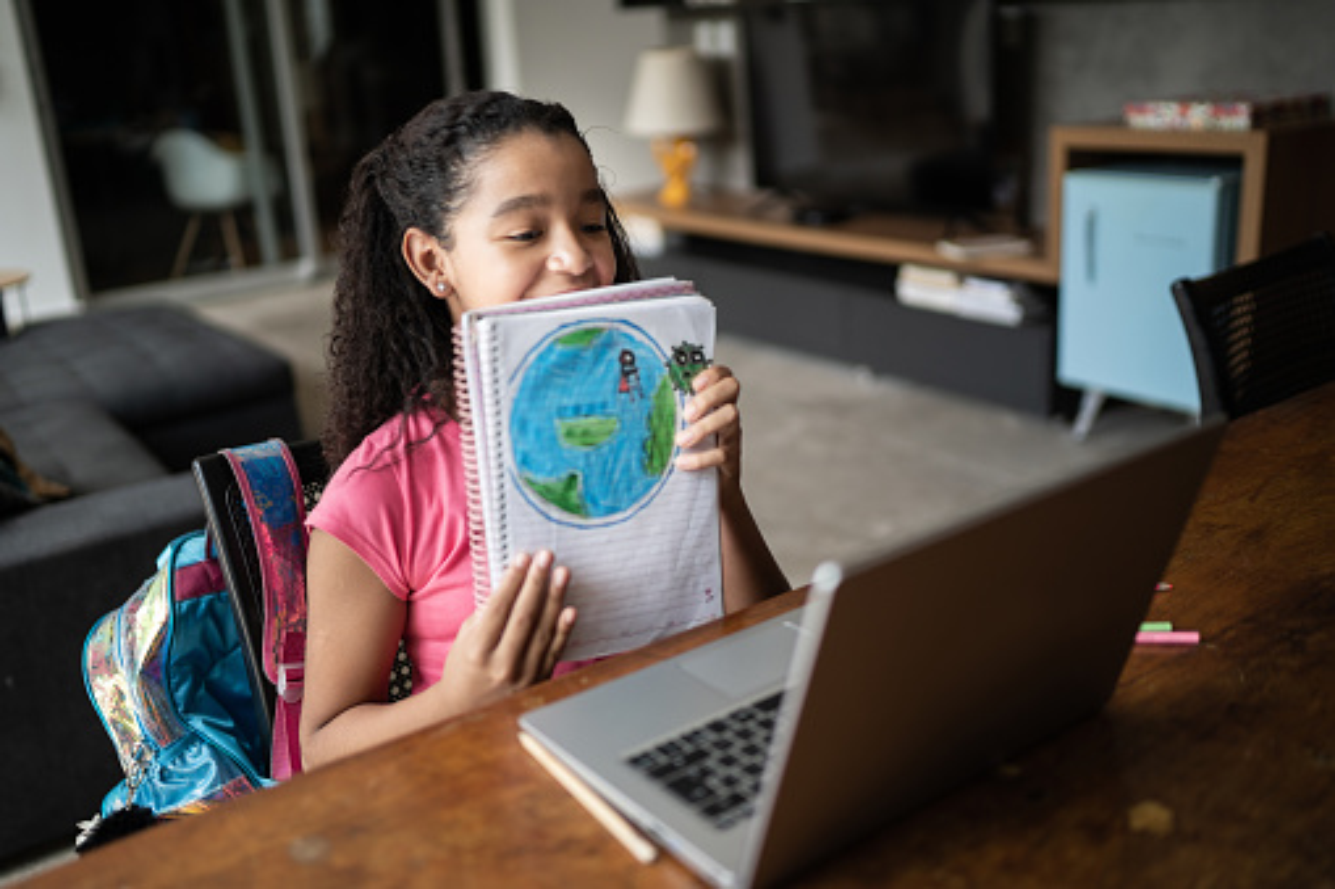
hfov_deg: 54.4
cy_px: 444
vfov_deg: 37.8
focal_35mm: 35
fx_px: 1297
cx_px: 668
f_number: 1.4
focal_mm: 35
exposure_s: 1/800
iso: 400
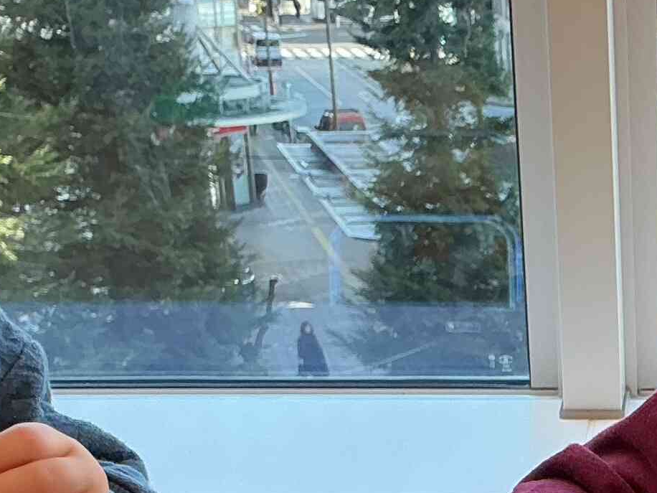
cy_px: 558
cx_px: 917
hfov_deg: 18.8
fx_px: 1803
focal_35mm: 95
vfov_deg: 15.1
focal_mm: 3
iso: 25
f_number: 1.8
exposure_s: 1/120
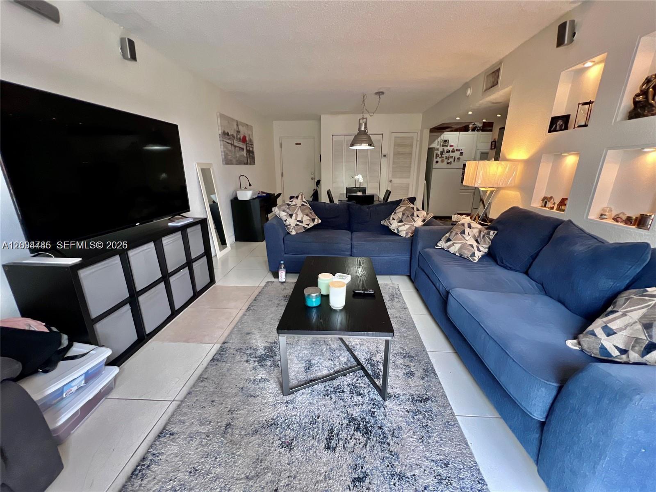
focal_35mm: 13
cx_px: 328
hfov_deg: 106.2
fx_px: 246
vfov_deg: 89.9
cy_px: 246
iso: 200
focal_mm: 1.57
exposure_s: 1/60
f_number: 1.8
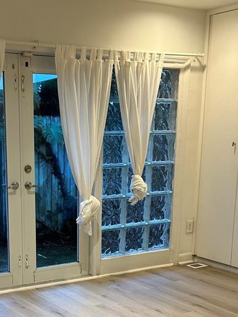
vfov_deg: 32.7
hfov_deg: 25.5
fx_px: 522
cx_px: 69
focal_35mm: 57
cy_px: 258
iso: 125
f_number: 1.5
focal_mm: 5.7
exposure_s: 1/120
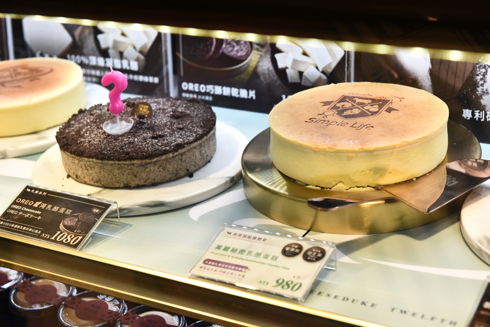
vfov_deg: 19.5
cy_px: 164
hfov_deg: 28.8
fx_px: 953
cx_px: 245
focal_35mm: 70
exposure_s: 1/160
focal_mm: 70
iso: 1000
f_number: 8
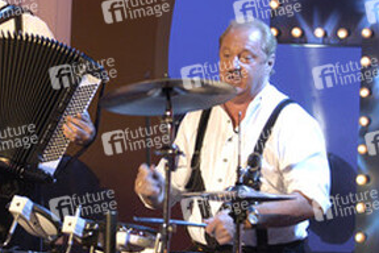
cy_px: 107
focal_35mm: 202
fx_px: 2126
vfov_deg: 6.8
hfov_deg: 10.2
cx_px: 101
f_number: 2.8
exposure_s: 1/125
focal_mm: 86
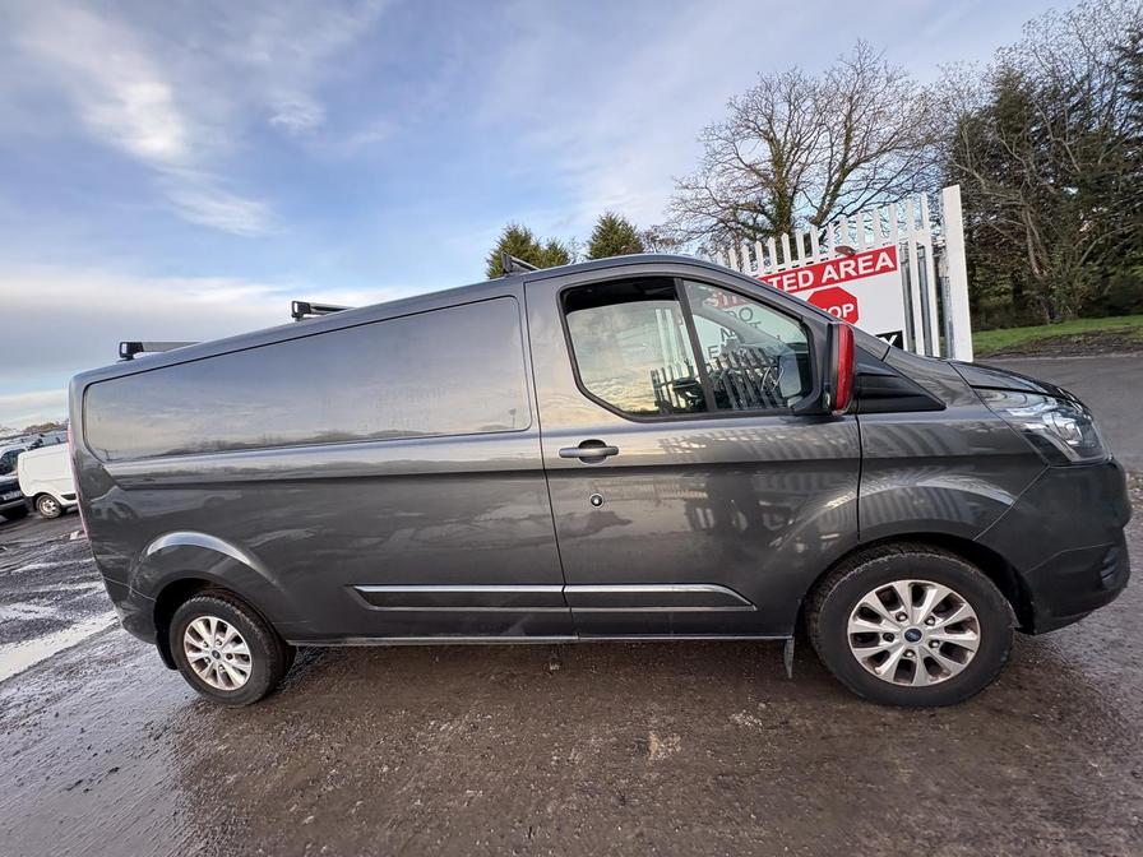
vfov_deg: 85.7
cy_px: 428
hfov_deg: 102.1
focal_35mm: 14
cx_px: 572
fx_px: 462
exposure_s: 1/162
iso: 40
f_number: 2.2
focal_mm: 2.22
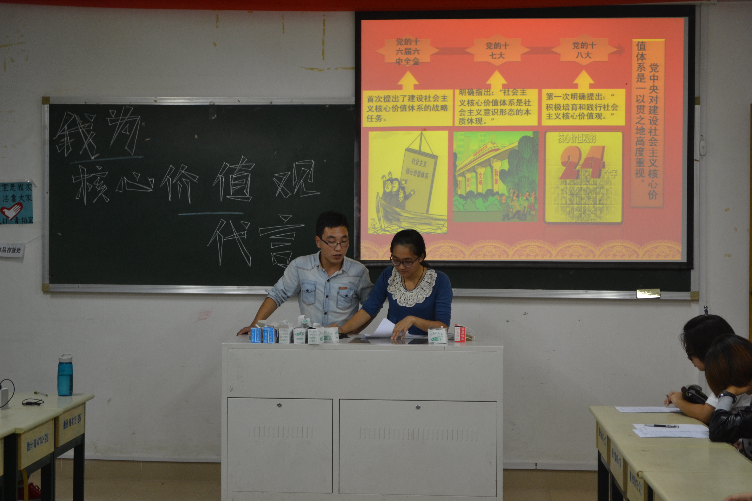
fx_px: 1379
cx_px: 376
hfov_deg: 30.5
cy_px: 250
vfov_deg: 20.6
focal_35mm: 66
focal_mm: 44
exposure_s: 1/15
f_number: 5.3
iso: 450
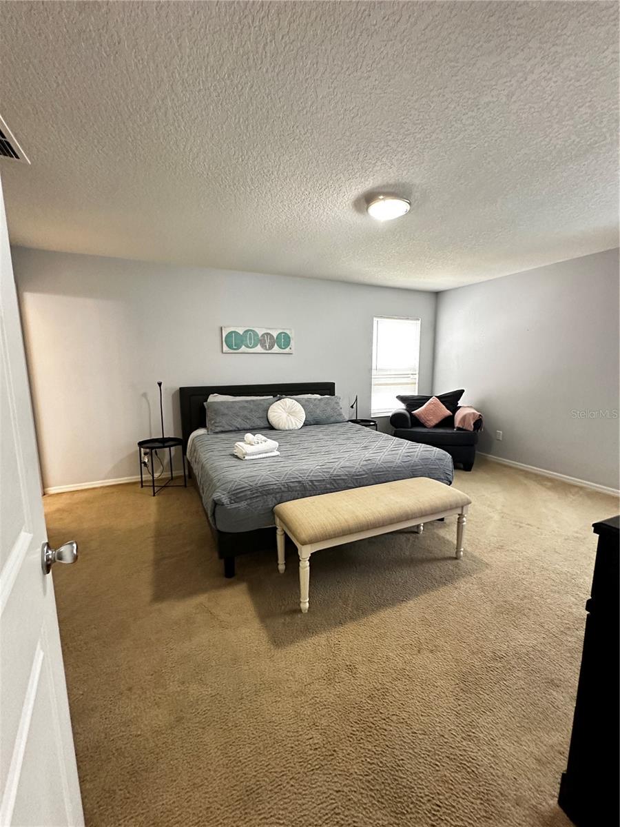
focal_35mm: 14
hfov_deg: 85.7
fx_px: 334
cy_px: 414
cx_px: 310
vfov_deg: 102.1
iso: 500
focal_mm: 2.22
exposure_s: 1/60
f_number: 2.2
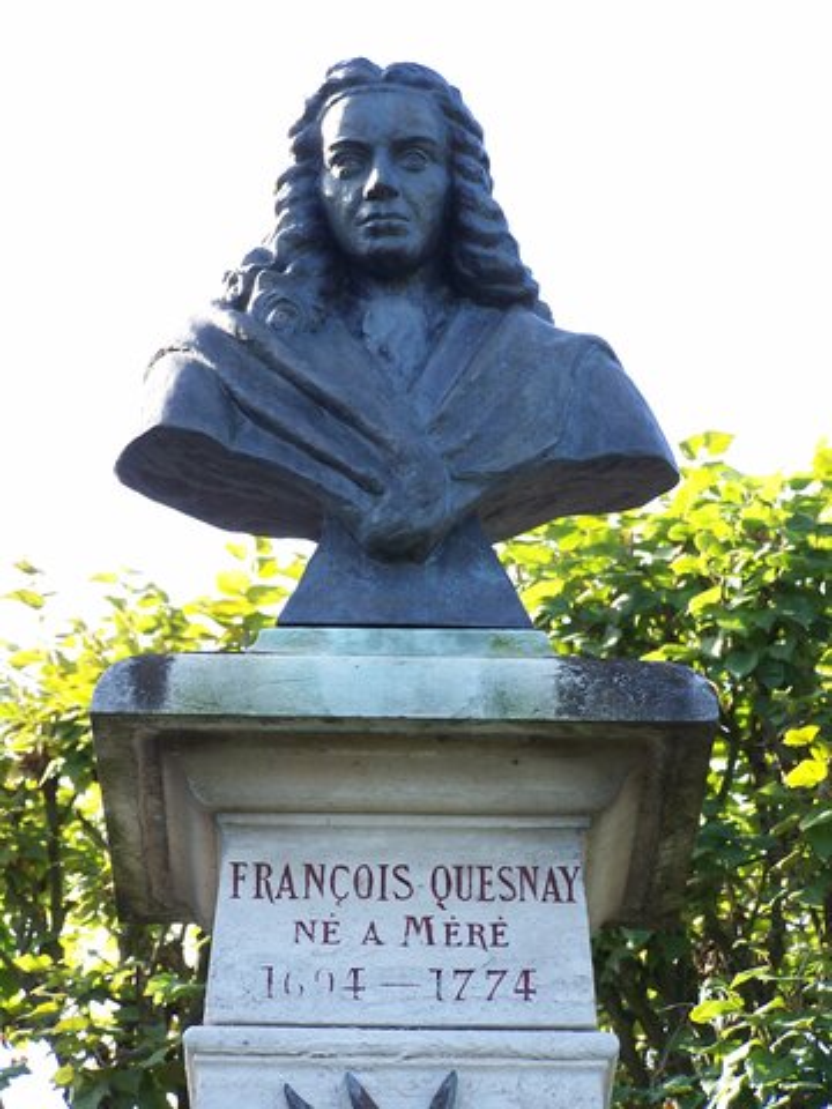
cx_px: 416
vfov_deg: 14.2
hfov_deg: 10.7
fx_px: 4455
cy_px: 554
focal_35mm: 139
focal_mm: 23.1
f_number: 3.2
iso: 80
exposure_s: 1/125
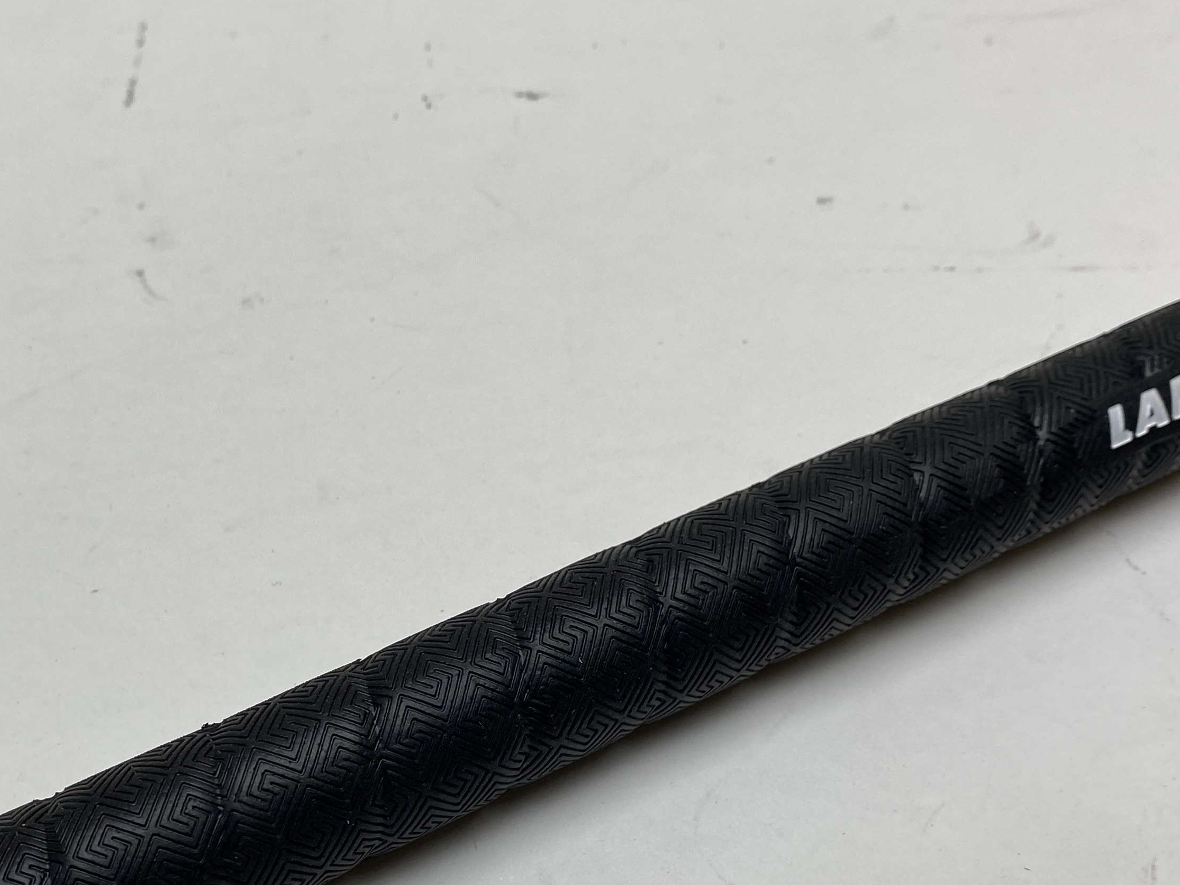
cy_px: 662
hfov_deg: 40.3
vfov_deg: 30.4
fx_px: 1602
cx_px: 479
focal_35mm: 47
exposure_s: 1/479
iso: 32
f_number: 1.8
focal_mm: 4.25
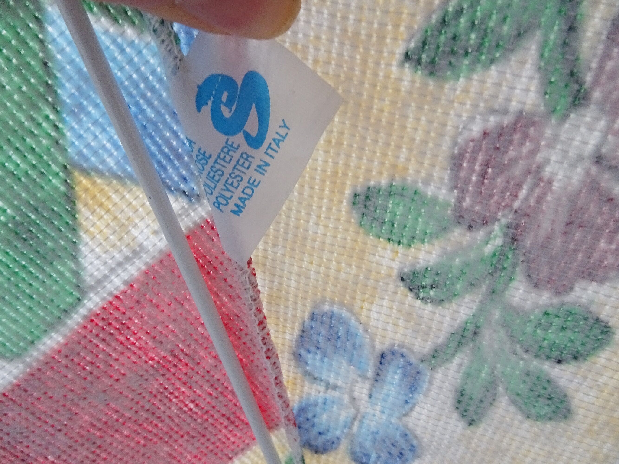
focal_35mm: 24
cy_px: 232
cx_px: 310
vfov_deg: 56.8
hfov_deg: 71.6
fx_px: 429
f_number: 3.5
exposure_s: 1/30
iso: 250
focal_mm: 4.1
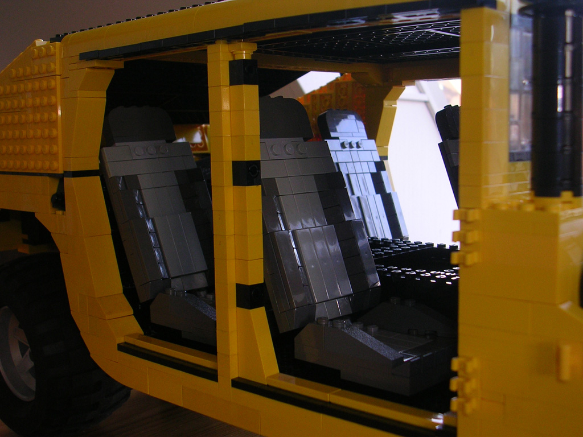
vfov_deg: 31.5
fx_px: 775
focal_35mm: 46
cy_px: 218
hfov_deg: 41.2
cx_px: 292
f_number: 3
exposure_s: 1/30
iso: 50
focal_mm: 7.1
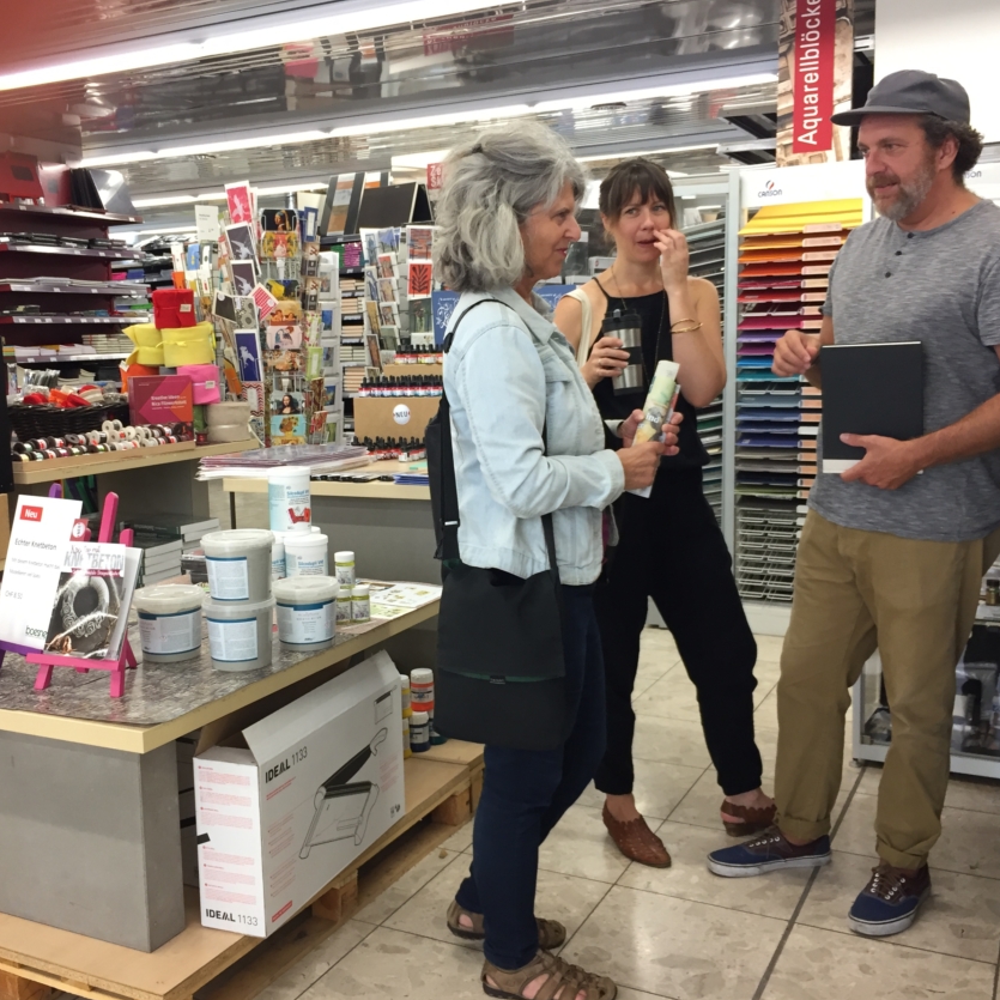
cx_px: 436
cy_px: 507
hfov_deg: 47.1
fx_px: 1144
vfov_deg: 47.2
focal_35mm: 35
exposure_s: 1/33
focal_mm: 4.15
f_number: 2.2
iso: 50
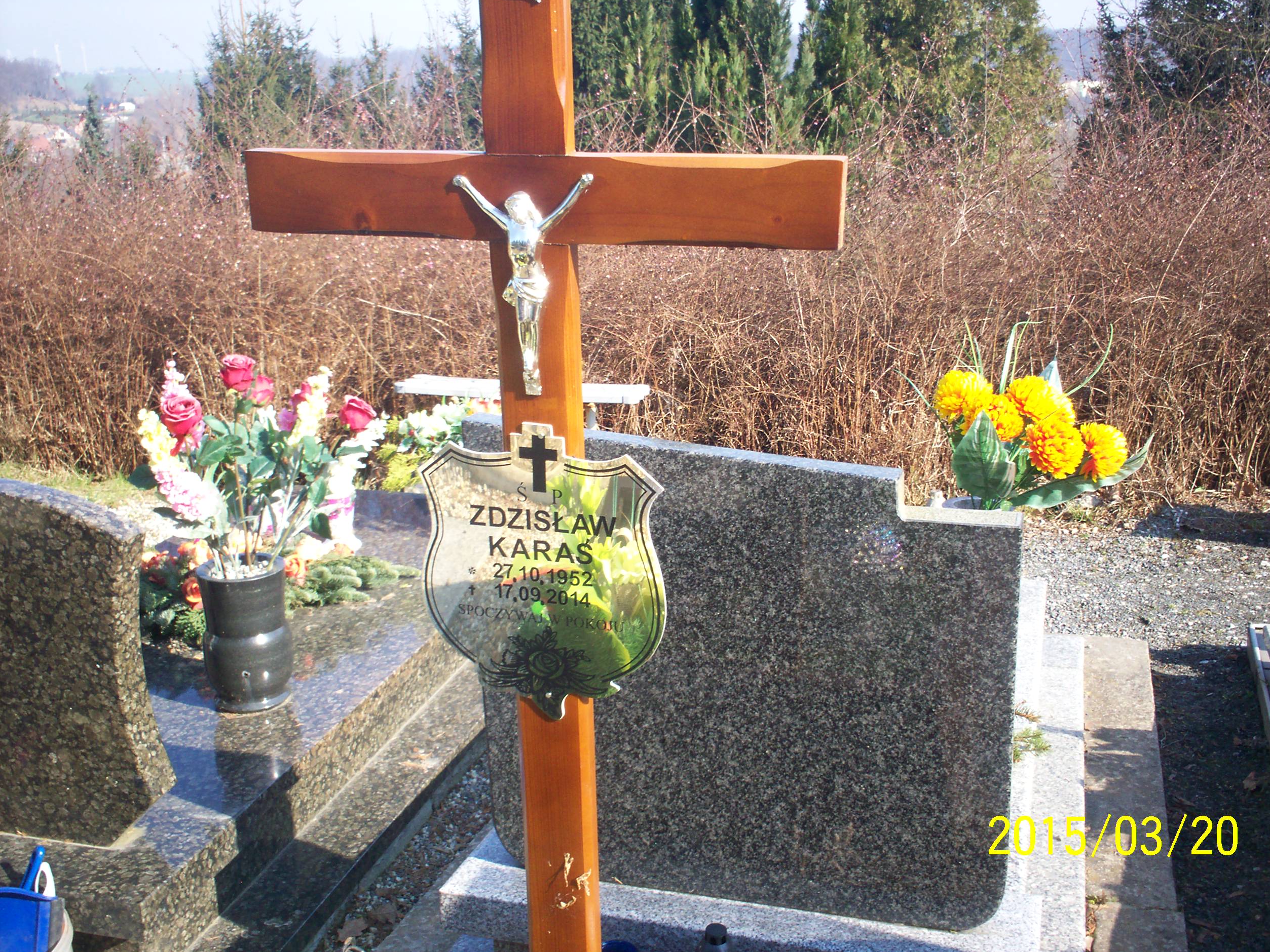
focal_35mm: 37
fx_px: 1358
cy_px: 475
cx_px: 652
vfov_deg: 38.7
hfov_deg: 50.1
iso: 100
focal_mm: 6
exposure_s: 1/136
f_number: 4.5
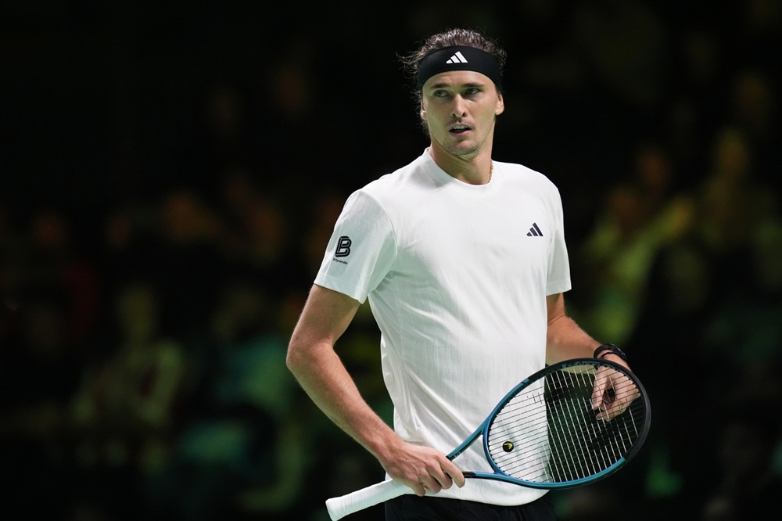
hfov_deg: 5.2
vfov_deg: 3.4
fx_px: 8686
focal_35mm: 400
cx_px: 391
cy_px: 260
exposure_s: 1/2000
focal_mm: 400
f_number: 3.2
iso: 6400
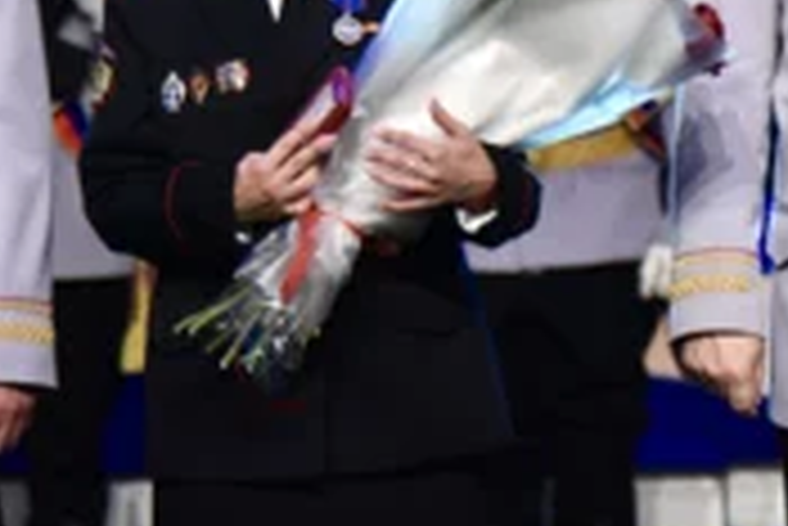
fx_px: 9989
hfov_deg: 4.5
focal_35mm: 456
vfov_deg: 3.0
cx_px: 342
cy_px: 29
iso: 3200
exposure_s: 1/200
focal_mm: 200
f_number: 5.6
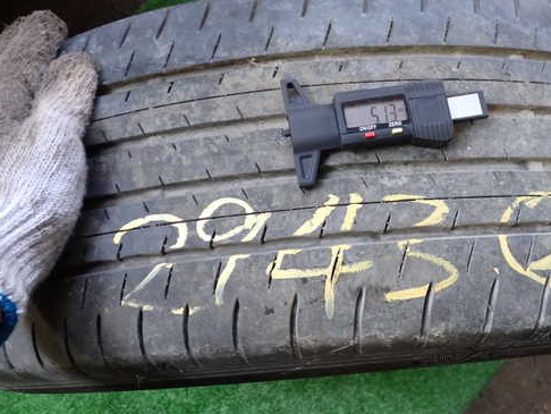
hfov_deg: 49.8
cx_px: 334
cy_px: 201
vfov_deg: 38.7
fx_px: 589
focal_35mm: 37
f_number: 2.3
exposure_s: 1/100
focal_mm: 5.4
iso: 200
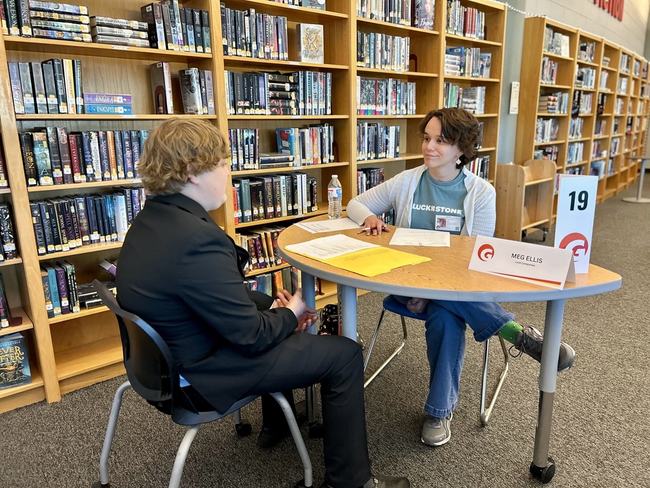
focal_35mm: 26
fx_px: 488
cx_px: 325
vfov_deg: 53.1
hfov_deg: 67.3
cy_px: 244
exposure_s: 1/60
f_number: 1.5
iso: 250
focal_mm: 5.7
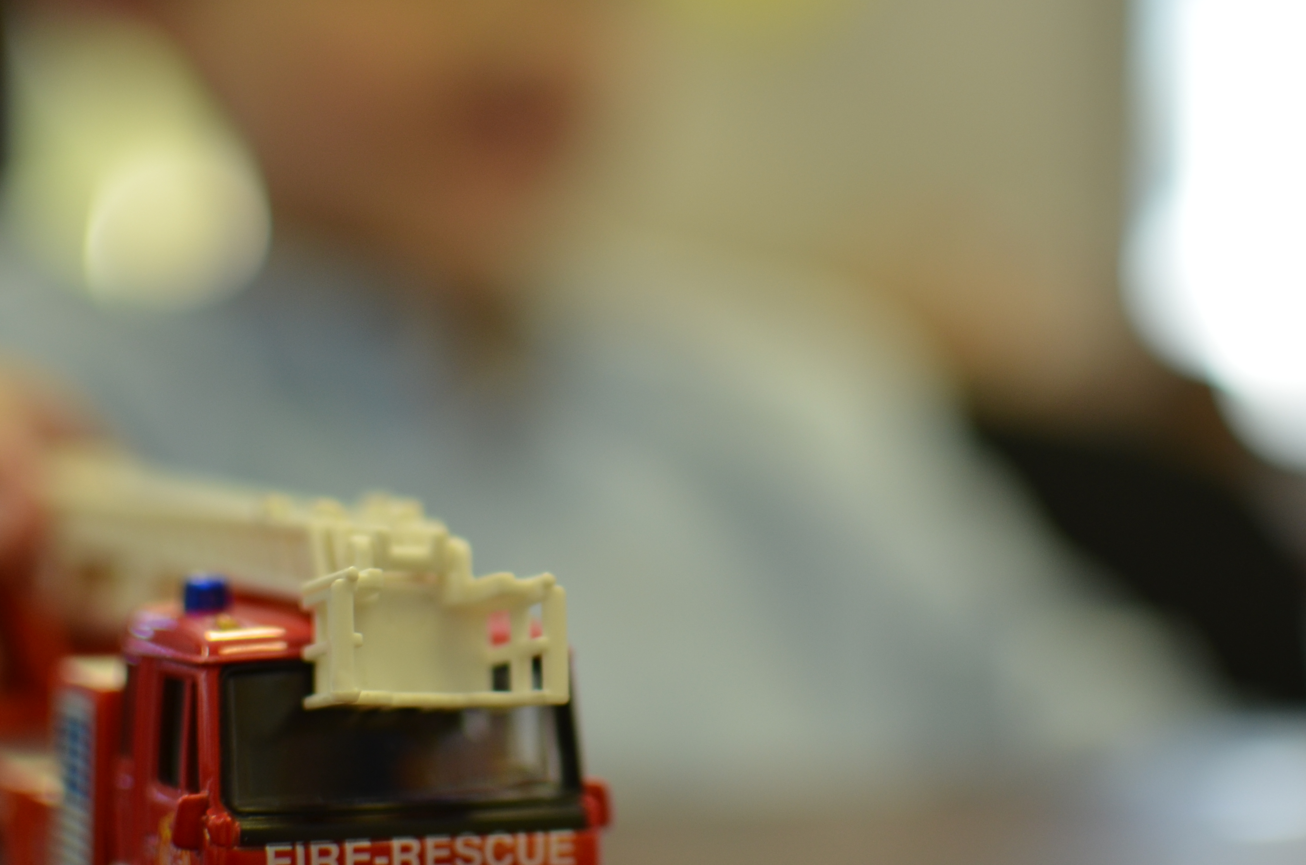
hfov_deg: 26.4
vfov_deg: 17.7
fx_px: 2778
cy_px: 503
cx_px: 596
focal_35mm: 77
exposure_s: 1/100
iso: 250
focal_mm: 35
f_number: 1.8
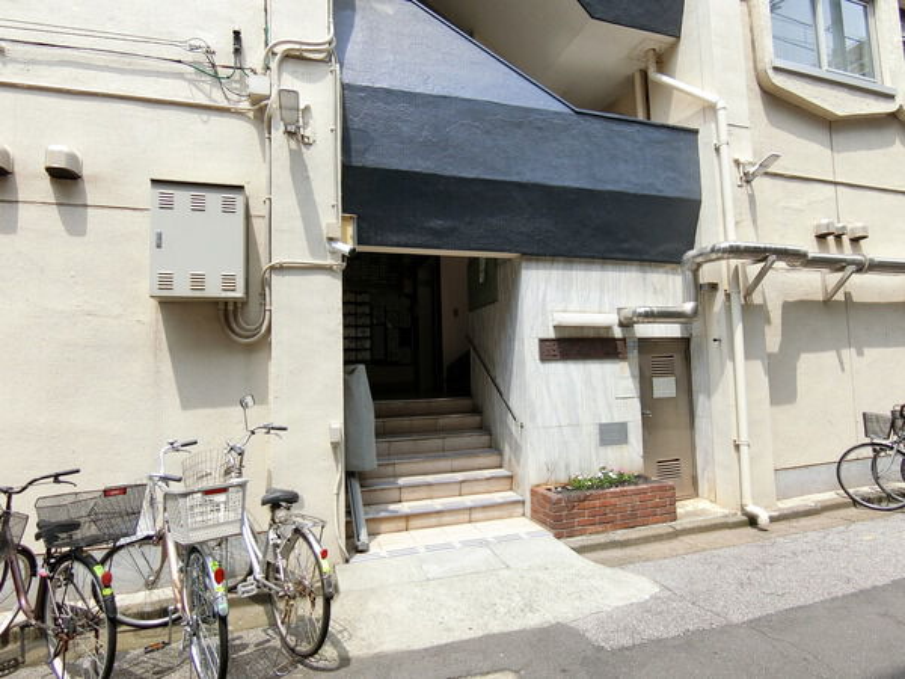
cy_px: 340
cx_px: 452
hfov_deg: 84.7
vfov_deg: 68.7
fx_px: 497
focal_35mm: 19
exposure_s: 1/1000
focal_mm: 4.06
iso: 125
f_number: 2.7
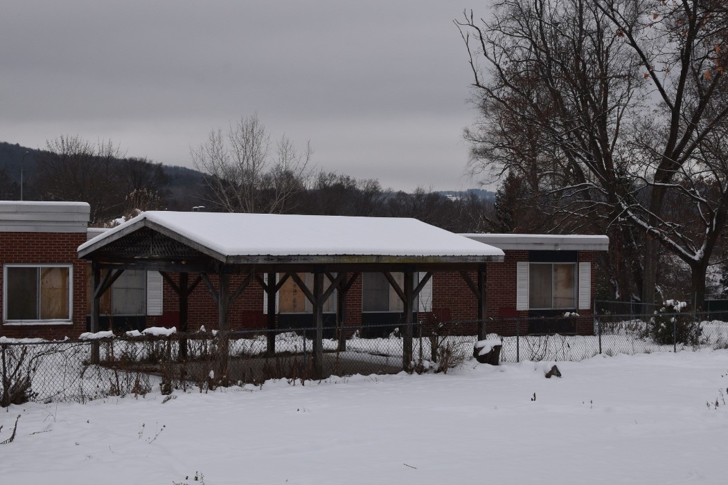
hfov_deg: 34.7
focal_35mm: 58
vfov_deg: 23.6
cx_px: 365
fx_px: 1164
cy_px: 243
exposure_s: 1/250
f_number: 8
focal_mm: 35
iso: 220
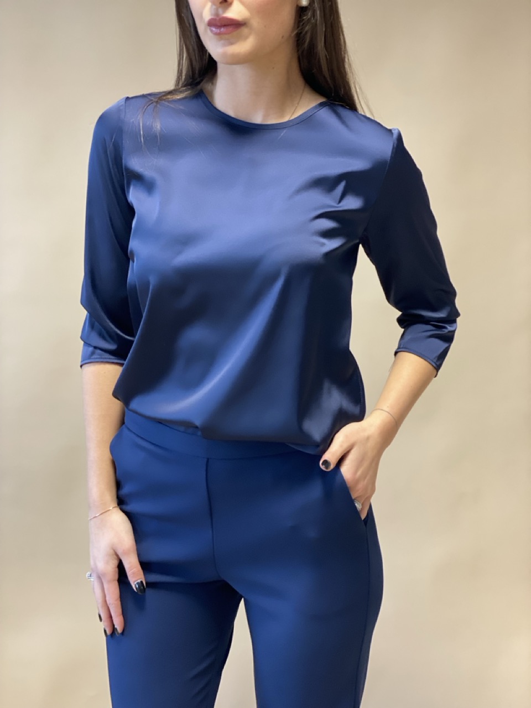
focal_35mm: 52
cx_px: 266
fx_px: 1064
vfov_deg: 36.8
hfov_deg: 28.0
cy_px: 354
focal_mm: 6
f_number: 2
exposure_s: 1/33
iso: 250
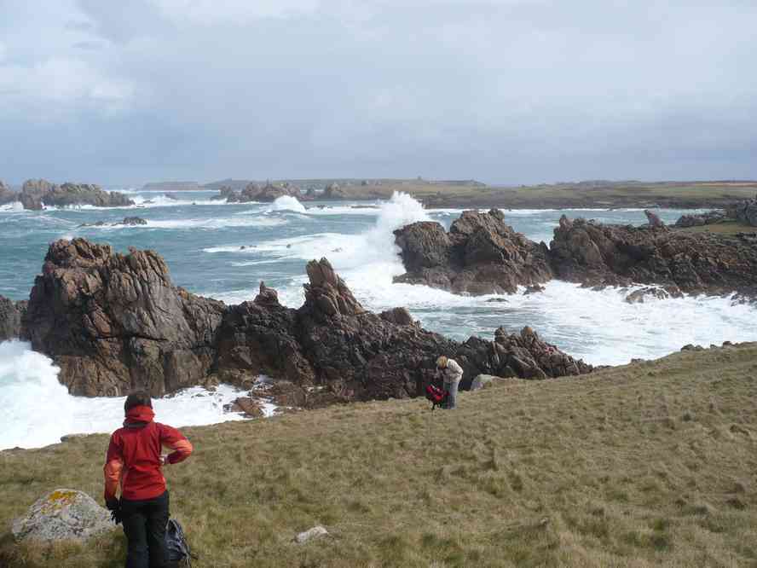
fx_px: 765
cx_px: 378
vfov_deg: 40.7
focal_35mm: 35
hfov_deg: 52.6
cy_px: 284
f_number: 8
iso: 100
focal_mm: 5.8
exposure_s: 1/250
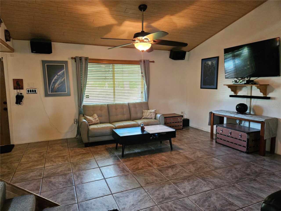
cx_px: 140
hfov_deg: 73.9
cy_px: 106
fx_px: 187
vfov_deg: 58.9
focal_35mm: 23
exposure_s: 1/120
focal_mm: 5.4
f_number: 1.8
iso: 1000
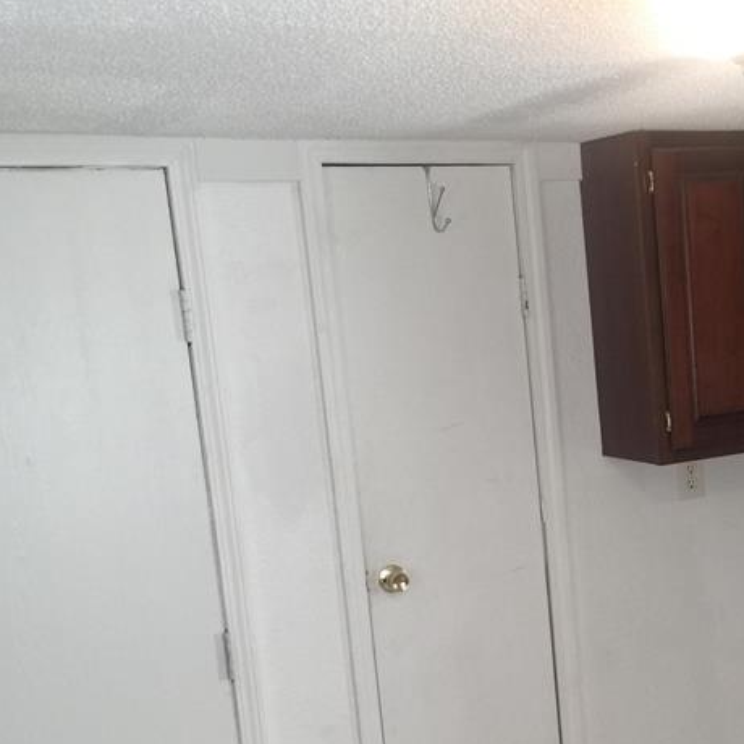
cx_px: 723
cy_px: 569
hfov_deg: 28.4
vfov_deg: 29.5
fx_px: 1386
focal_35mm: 57
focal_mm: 4.15
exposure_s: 1/30
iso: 50
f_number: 2.2
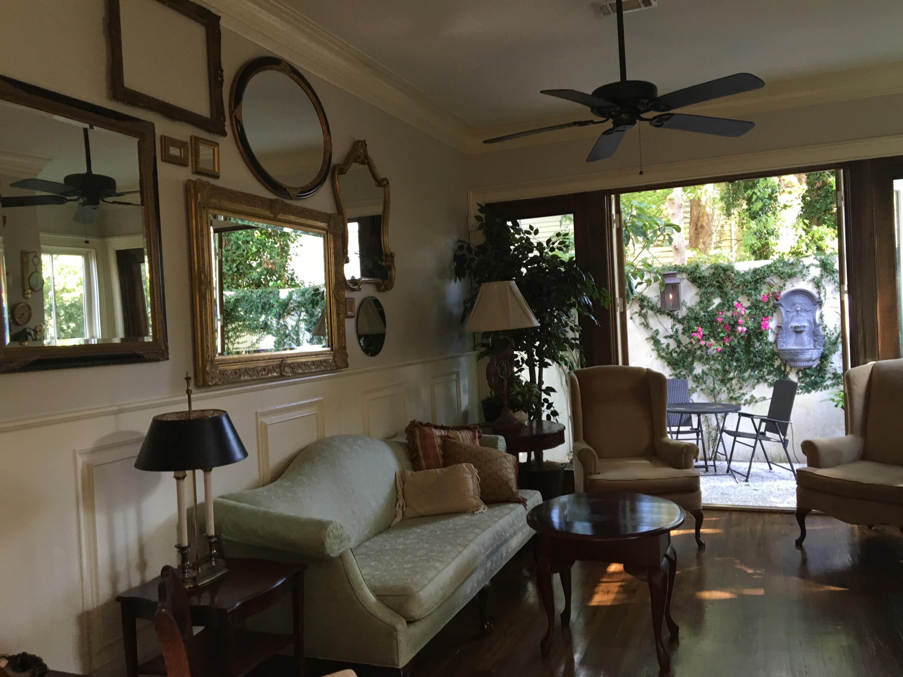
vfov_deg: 48.2
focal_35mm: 29
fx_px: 756
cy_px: 338
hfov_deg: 61.7
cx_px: 452
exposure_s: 1/30
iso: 40
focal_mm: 4.15
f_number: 2.2
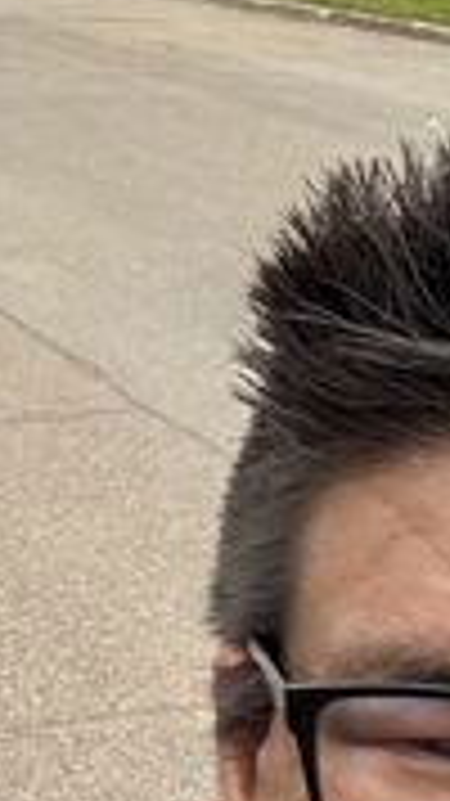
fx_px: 2166
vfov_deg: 20.7
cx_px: -50
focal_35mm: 102
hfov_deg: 11.7
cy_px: 169
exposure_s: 1/871
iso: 25
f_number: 1.9
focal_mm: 2.69
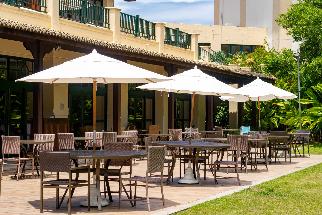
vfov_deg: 16.6
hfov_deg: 24.6
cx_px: 161
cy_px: 108
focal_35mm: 82
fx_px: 738
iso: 320
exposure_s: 1/1600
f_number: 5.6
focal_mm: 55
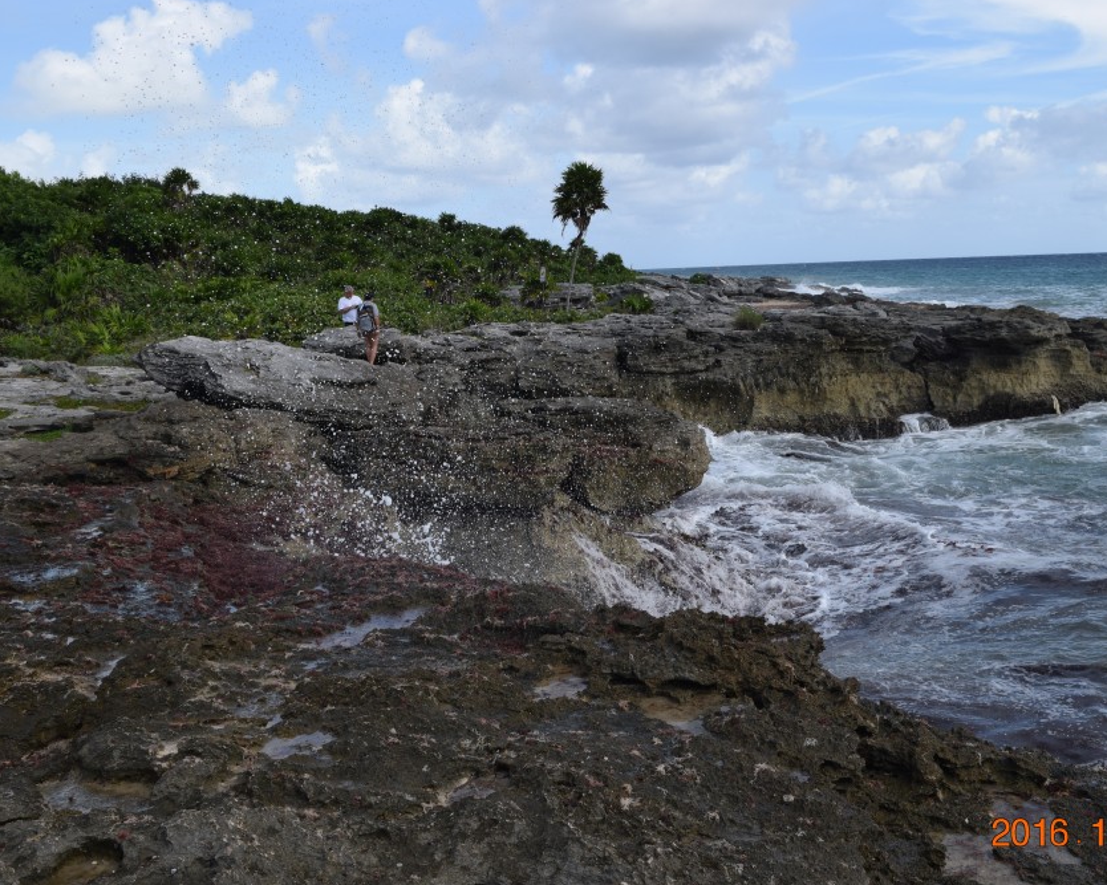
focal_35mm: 38
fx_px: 1245
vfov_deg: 39.2
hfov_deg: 47.8
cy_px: 448
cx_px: 634
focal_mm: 22
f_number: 8
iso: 200
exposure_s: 1/400
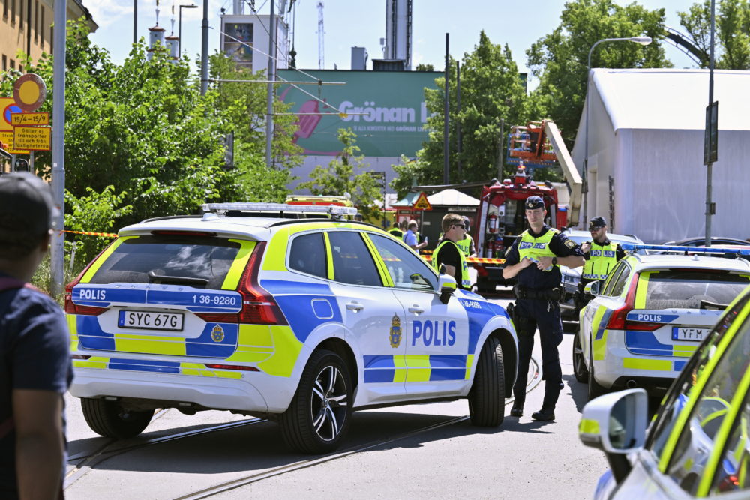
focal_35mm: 98
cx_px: 375
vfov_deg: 14.0
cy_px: 250
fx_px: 2042
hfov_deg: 20.8
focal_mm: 98
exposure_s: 1/1250
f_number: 7.1
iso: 500
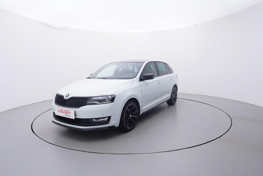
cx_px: 132
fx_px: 164
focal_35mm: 22
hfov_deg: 77.3
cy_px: 88
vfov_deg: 56.2
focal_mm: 15
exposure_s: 1/80
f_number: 5
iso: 200
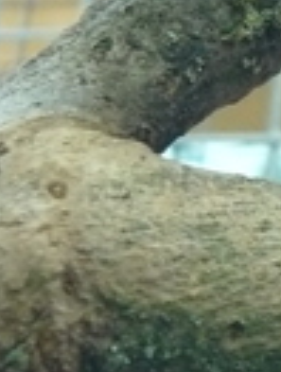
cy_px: -77
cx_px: 869
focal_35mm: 302
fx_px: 3253
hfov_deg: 4.7
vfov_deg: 6.5
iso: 320
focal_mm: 10.4
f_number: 3.2
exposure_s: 1/60
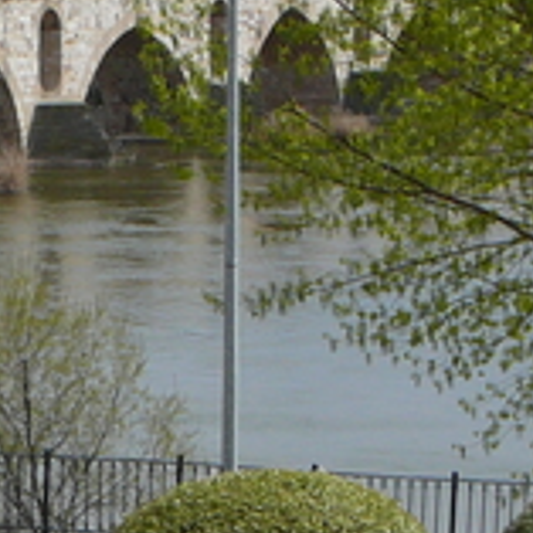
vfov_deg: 10.5
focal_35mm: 165
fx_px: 2874
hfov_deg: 10.0
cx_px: -465
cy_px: 492
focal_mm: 7.3
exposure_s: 1/400
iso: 80
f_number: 5.6
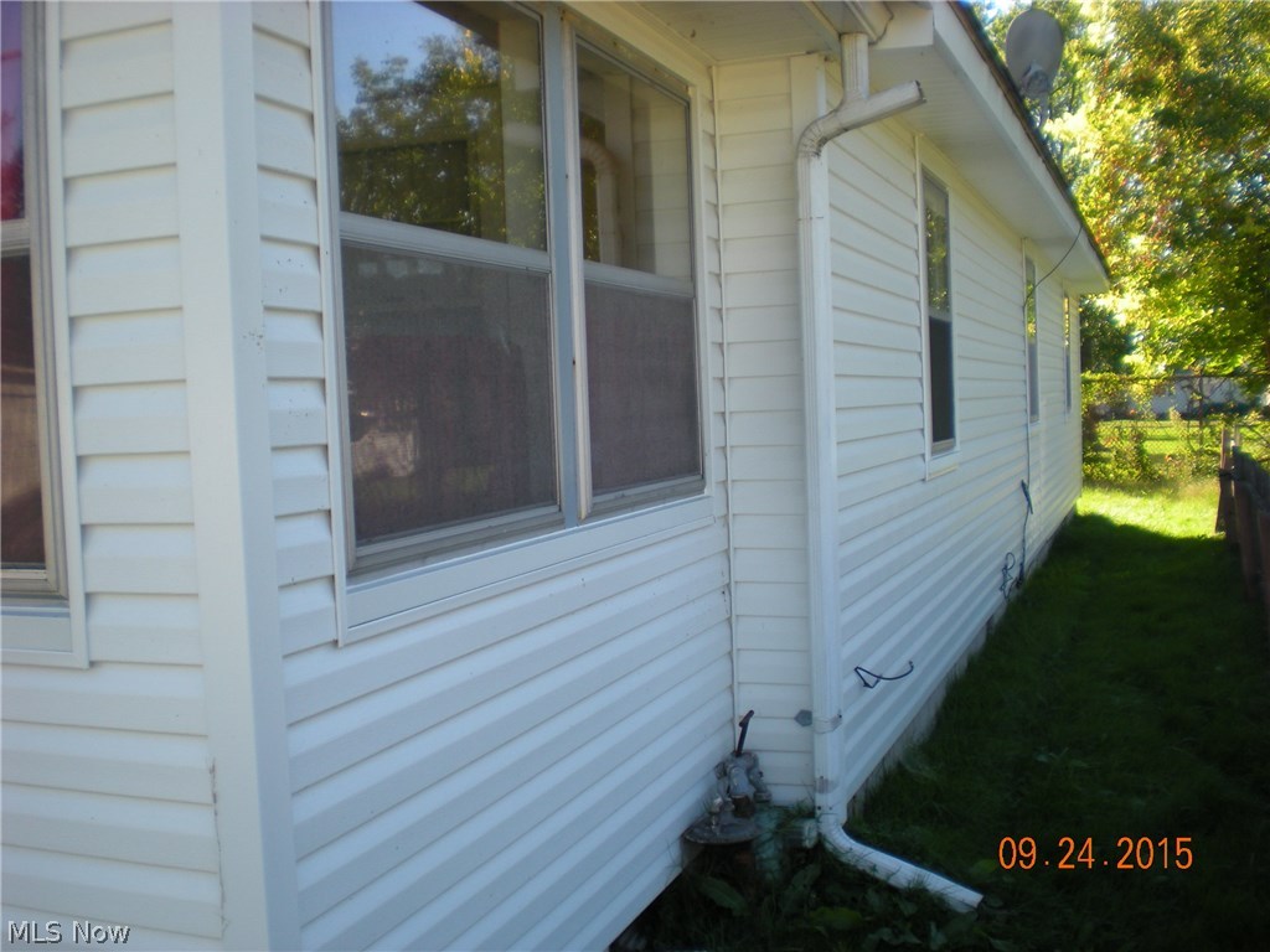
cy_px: 476
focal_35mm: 38
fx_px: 1394
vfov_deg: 37.7
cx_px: 635
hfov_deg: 49.0
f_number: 3.1
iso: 64
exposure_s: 1/240
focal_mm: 6.3
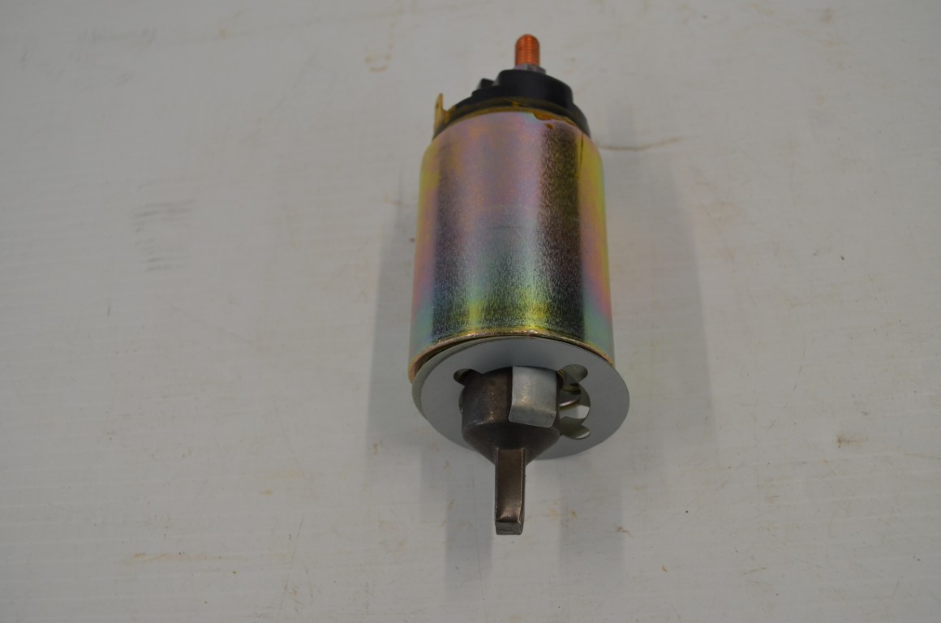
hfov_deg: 53.2
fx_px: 939
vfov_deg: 36.7
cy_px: 312
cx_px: 470
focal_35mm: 36
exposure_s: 1/125
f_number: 5.6
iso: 400
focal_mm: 24
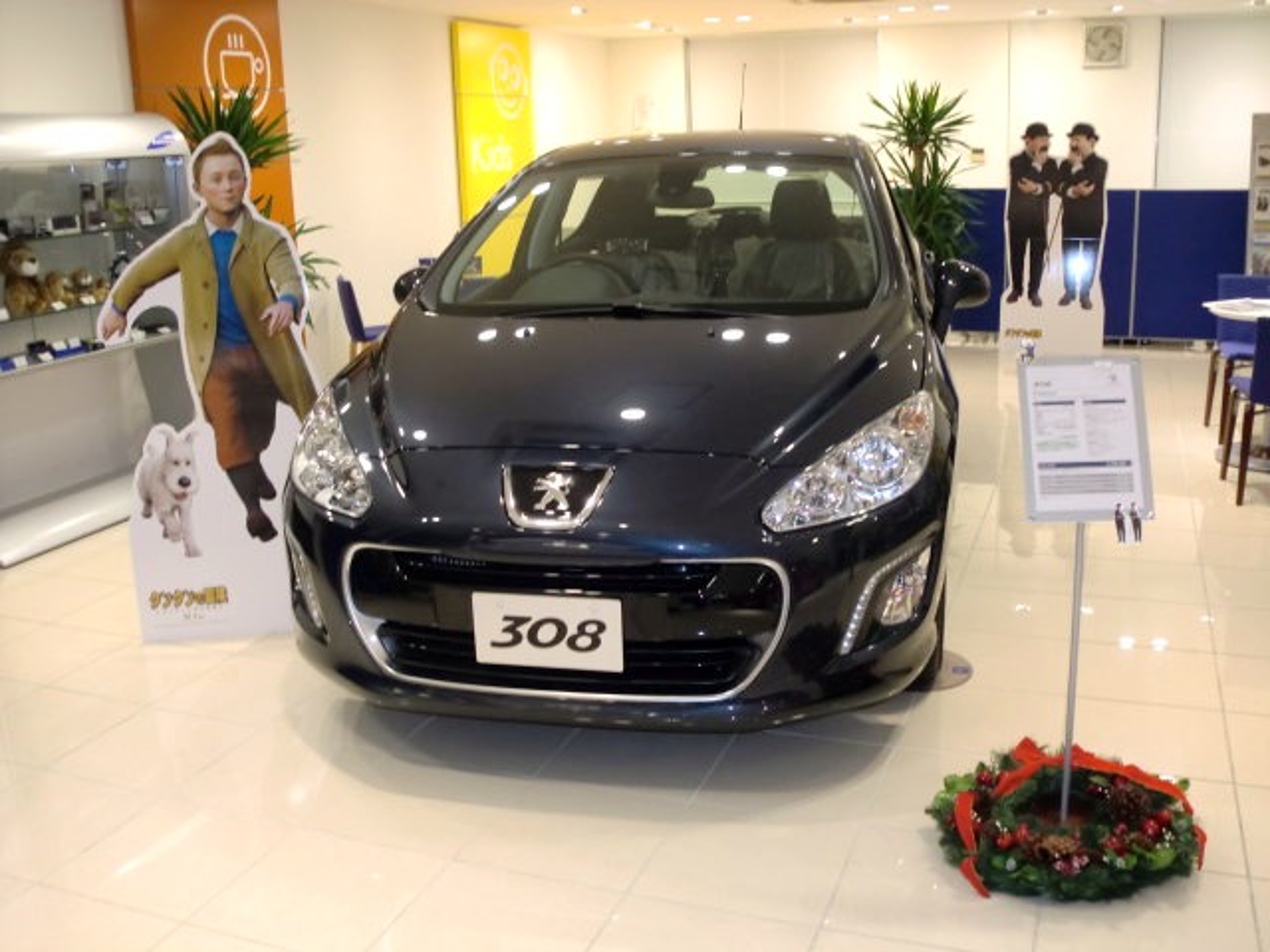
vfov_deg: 40.7
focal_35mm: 35
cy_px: 476
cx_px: 635
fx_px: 1284
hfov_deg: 52.6
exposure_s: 1/60
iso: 320
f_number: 3.1
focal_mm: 6.3
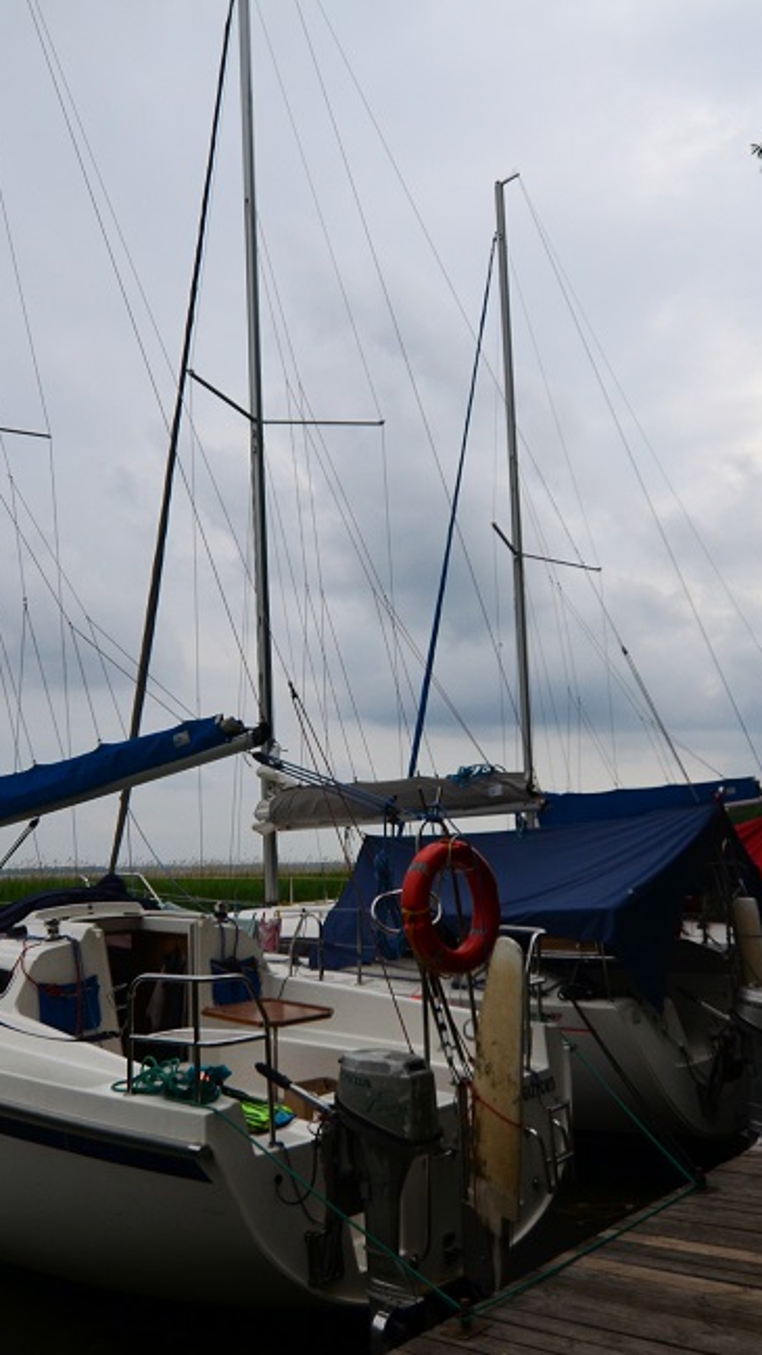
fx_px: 1042
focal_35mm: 29
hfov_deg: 40.2
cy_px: 685
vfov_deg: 66.1
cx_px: 382
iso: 360
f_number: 4
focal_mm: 12
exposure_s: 1/8000
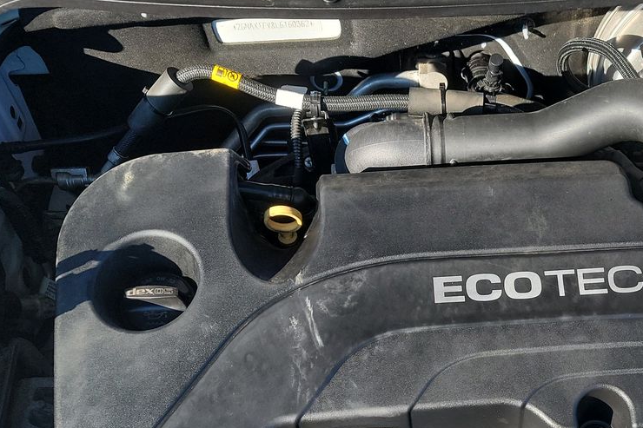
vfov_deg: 24.4
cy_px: 382
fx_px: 964
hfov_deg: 36.0
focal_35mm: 54
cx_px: 483
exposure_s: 1/289
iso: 50
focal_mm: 6.7
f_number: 1.8
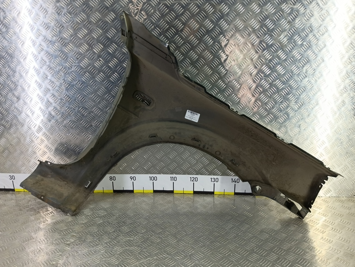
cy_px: 134
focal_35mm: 23
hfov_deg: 73.9
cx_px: 178
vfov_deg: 58.9
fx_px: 236
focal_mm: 4.11
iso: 152
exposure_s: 1/50
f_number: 1.6
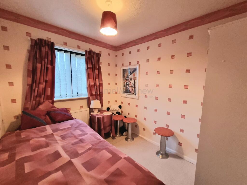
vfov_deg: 89.9
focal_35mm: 13
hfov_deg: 106.2
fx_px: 93
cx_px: 124
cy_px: 92
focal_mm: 2.2
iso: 400
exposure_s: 1/50
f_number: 2.2
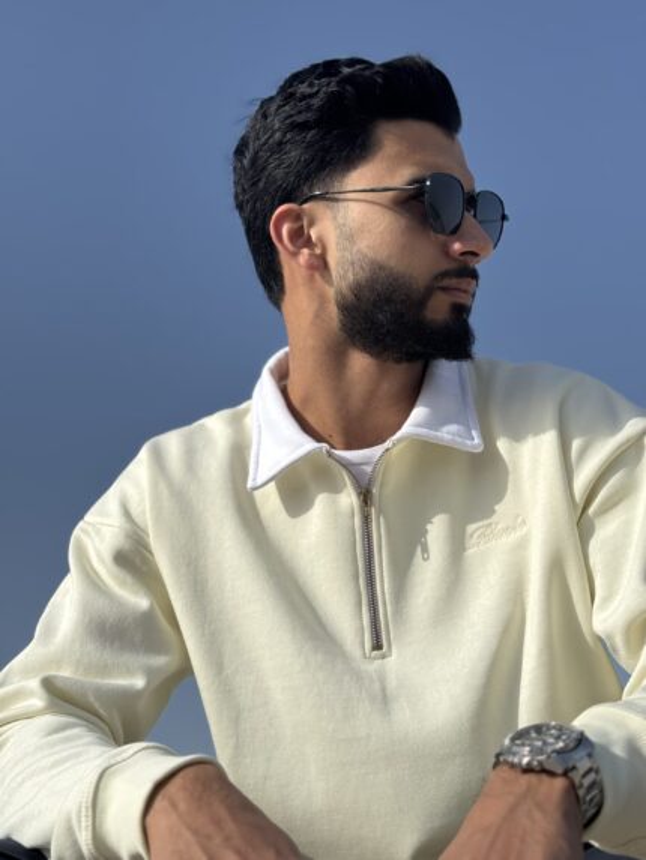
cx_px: 323
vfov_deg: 39.6
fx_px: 1194
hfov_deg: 30.3
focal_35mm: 48
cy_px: 430
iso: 64
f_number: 1.78
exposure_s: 1/7937
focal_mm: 6.76
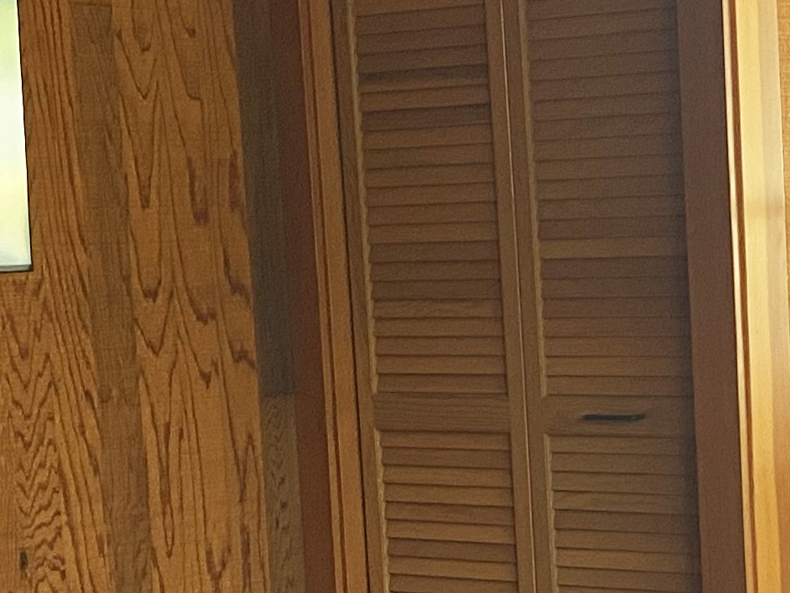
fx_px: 2533
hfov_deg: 17.5
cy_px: 498
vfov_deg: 13.3
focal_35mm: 111
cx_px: 690
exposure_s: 1/89
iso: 125
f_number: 1.8
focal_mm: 4.25
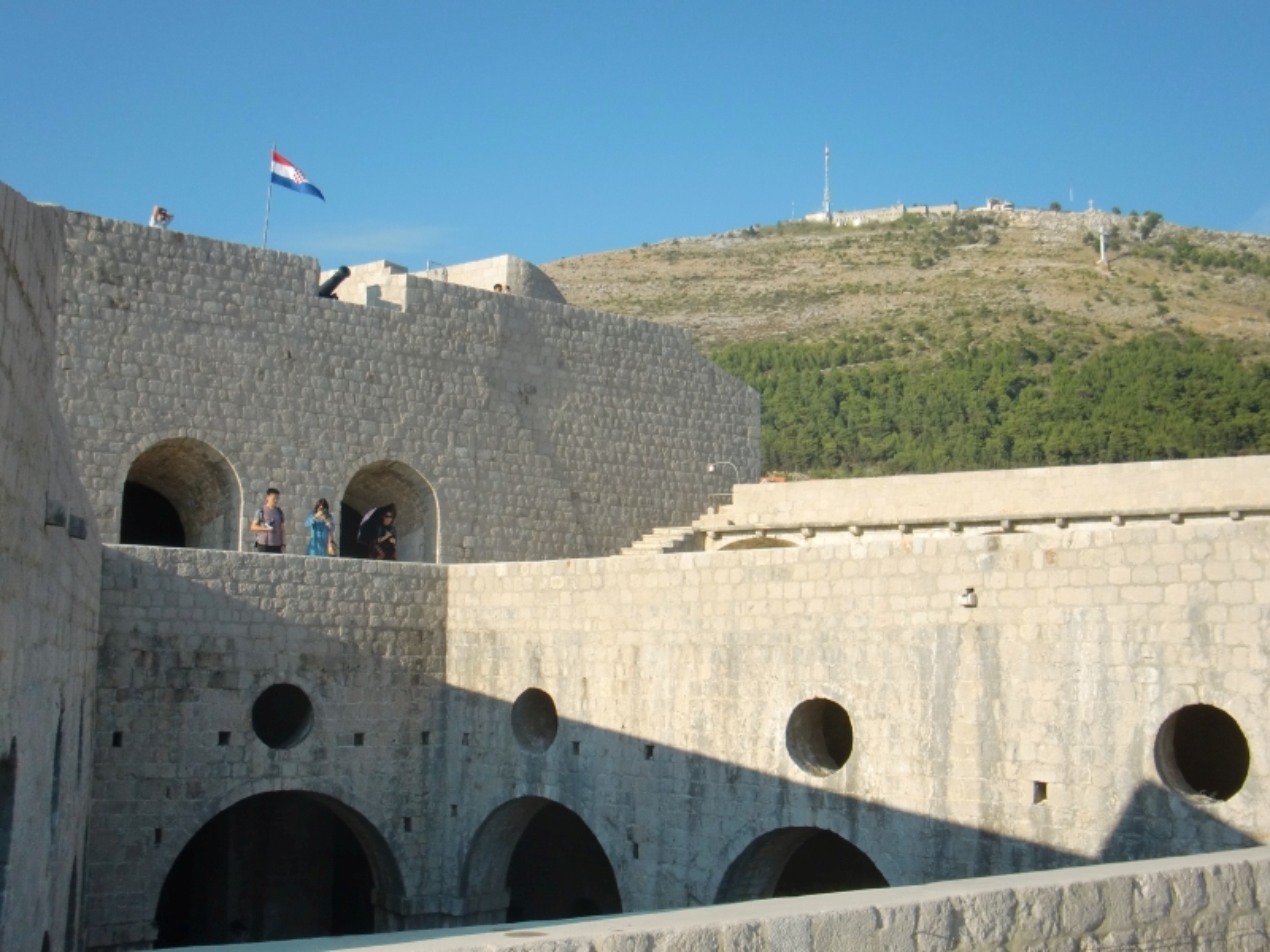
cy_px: 476
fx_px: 1394
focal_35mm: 38
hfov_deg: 49.0
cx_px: 635
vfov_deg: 37.7
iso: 100
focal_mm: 6.66
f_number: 8.9
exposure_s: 1/200
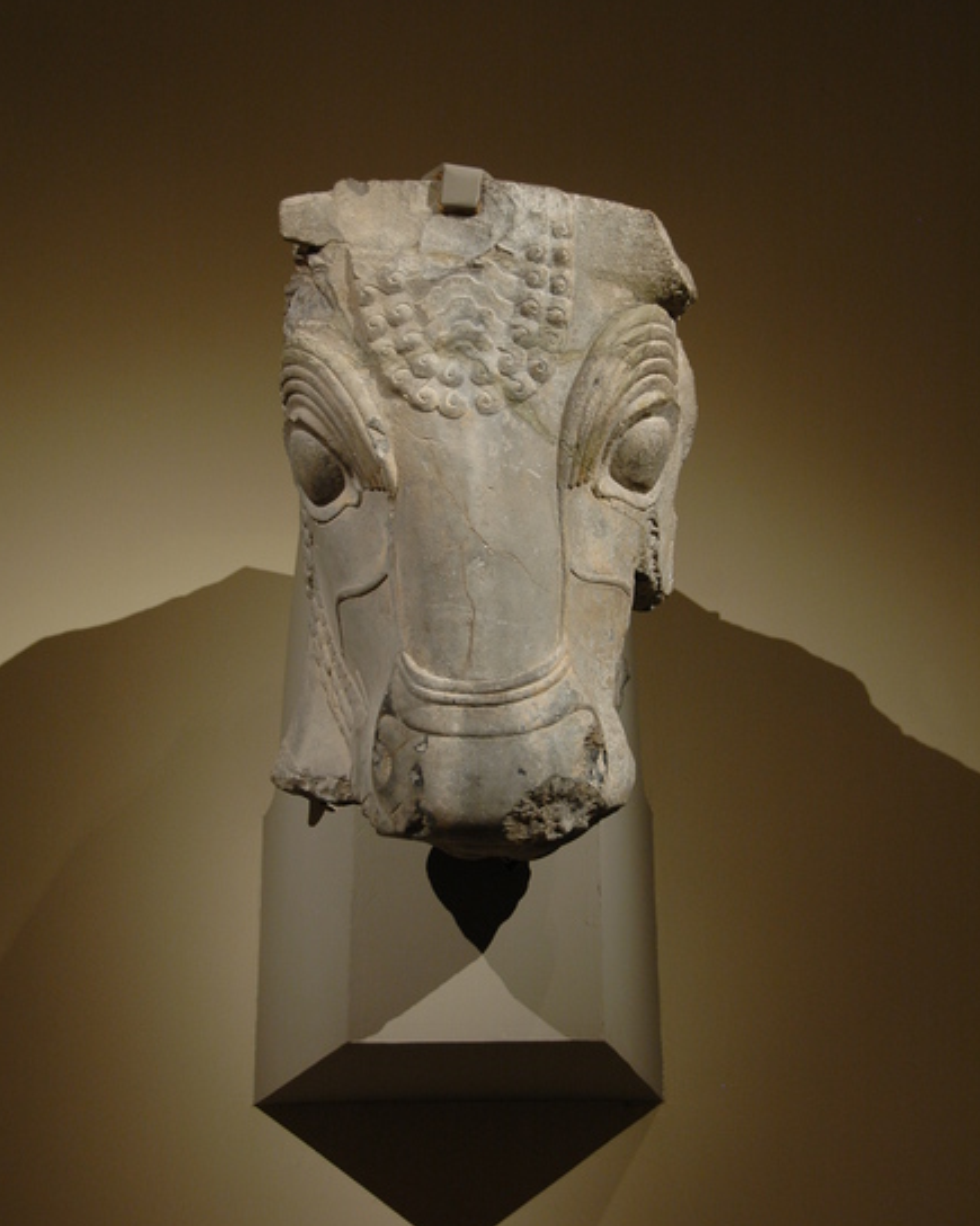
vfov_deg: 29.1
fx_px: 2357
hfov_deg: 23.5
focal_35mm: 65
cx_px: 491
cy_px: 558
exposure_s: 1/15
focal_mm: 38
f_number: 4.5
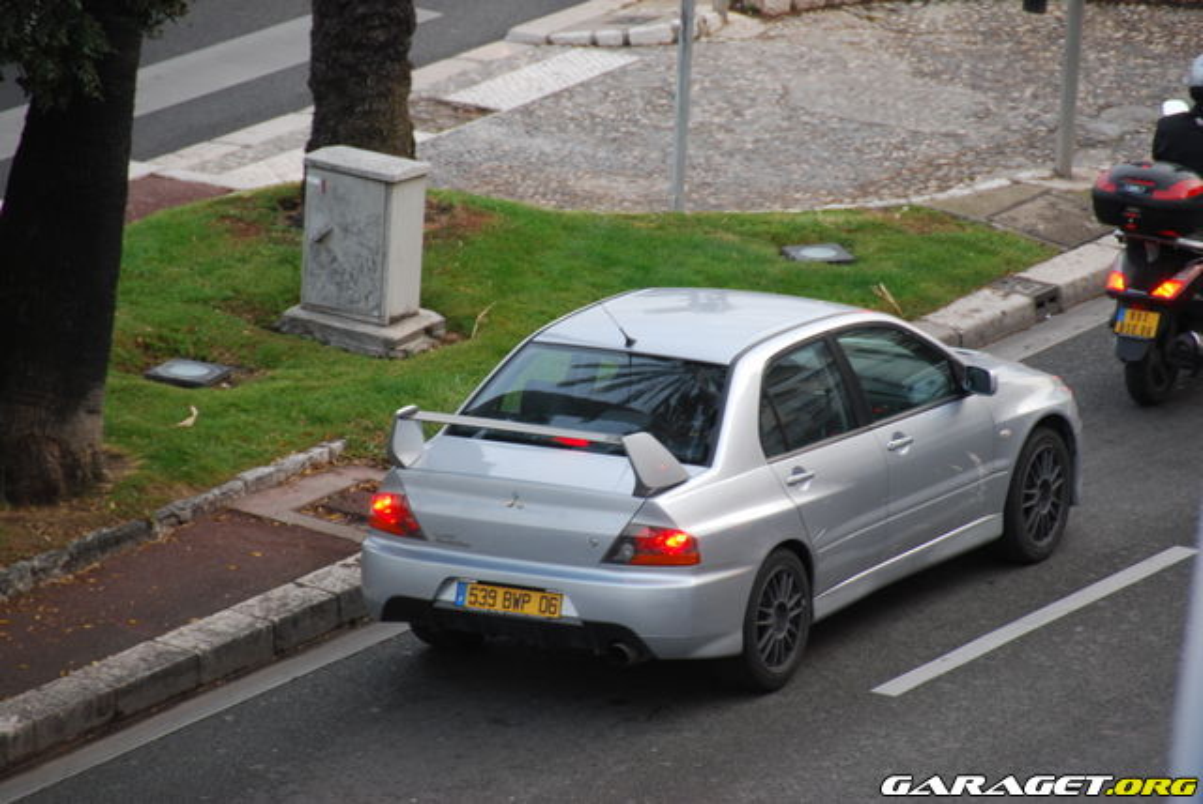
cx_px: 602
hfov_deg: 6.9
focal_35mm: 300
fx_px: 10034
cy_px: 402
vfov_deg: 4.6
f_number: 5.6
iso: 400
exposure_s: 1/30
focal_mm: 200
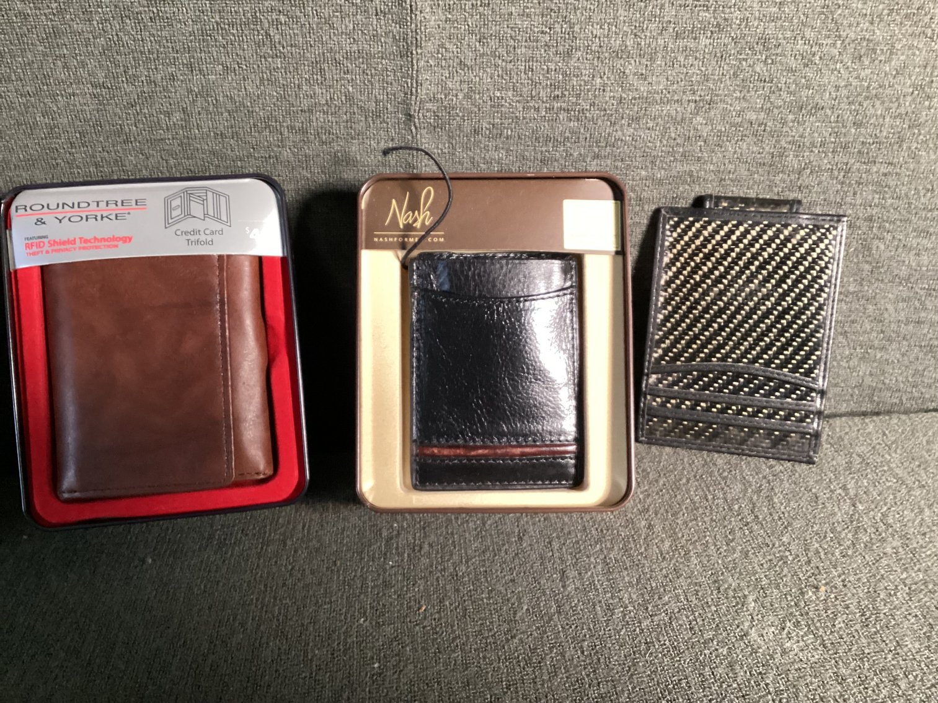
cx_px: 469
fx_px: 840
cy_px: 352
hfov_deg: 58.3
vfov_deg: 45.4
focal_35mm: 31
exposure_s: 1/50
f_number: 2.4
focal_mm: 3.3
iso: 400
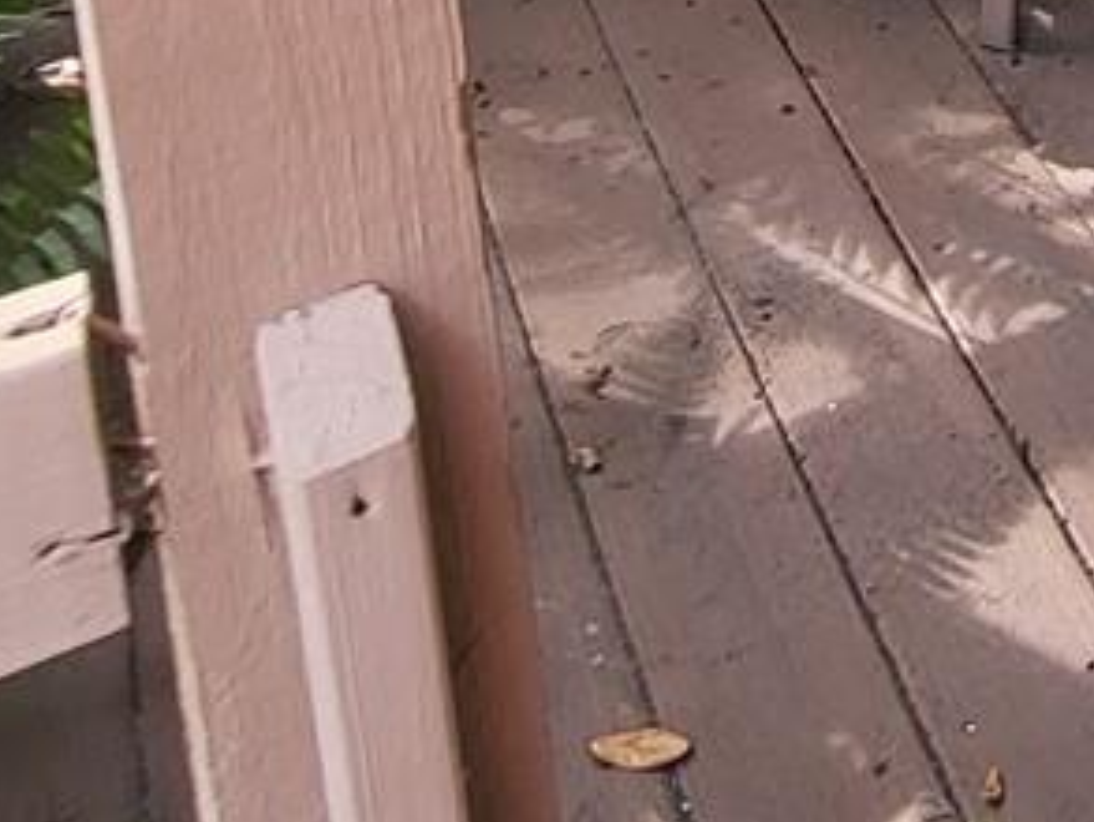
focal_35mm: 71
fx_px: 2245
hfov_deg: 22.5
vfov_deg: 15.6
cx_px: 1643
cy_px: -912
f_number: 2.2
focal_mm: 1.74
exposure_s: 1/60
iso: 50
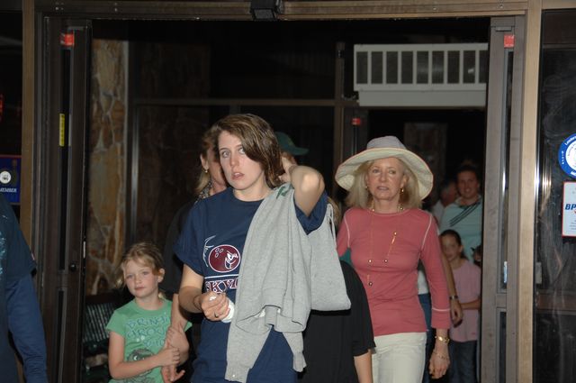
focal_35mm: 93
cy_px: 192
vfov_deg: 14.7
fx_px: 1486
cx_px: 288
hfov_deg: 21.9
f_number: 4.8
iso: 200
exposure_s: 1/125
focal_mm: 62
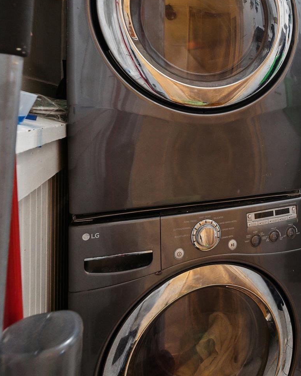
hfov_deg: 48.7
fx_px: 289
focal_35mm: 26
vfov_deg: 63.5
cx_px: 274
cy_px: 111
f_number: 5.6
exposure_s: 1/30
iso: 3200
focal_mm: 13
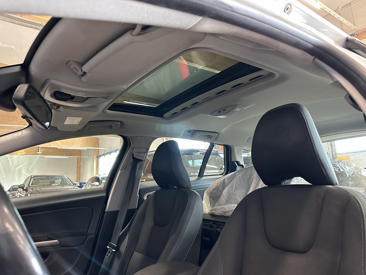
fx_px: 254
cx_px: 183
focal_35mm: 24
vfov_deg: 56.8
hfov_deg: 71.6
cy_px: 138
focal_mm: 6.86
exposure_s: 1/50
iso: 500
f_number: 1.78
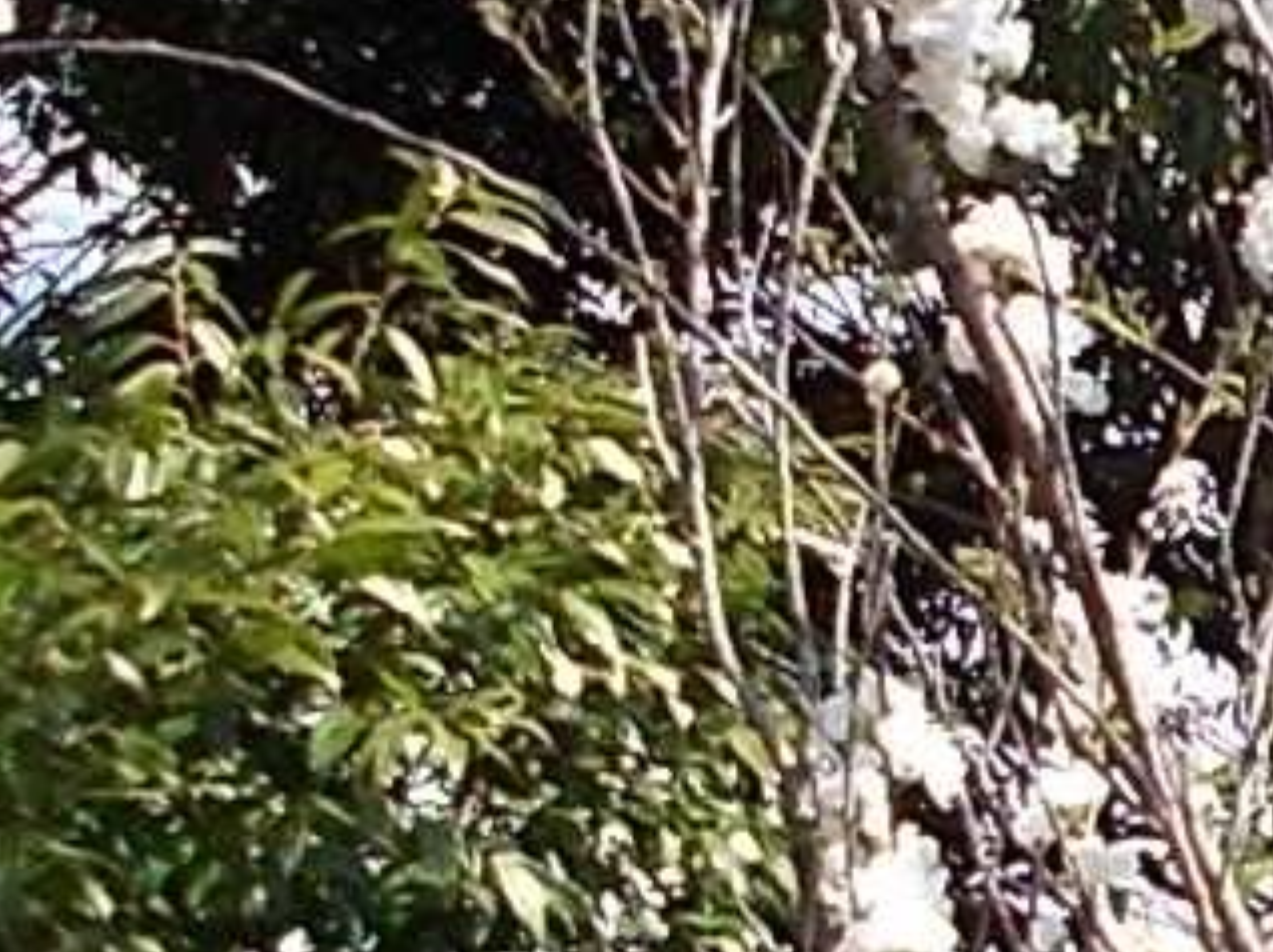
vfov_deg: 8.0
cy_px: 244
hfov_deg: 9.9
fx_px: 6835
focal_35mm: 186
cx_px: 2494
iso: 80
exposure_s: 1/80
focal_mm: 4.6
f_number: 8
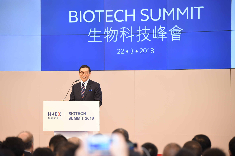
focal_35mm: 140
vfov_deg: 9.8
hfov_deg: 14.7
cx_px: 118
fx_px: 913
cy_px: 78
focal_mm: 140
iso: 1000
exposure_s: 1/160
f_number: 4.5
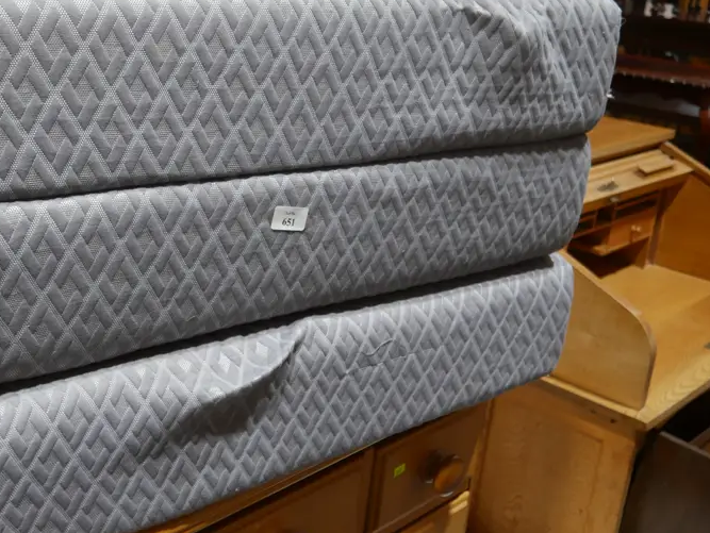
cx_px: 176
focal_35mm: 43
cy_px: 207
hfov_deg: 42.5
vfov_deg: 33.5
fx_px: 882
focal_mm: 14
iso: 250
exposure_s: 1/60
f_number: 3.5
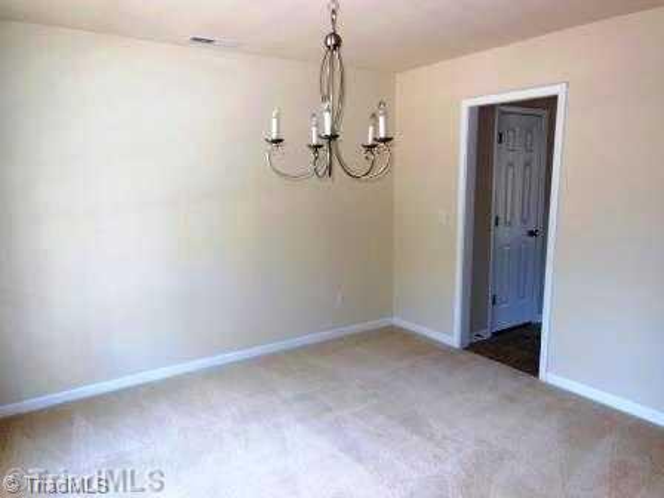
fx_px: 480
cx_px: 332
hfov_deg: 69.4
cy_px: 249
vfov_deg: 54.9
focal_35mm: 25
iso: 125
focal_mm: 4.5
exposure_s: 1/50
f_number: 3.5
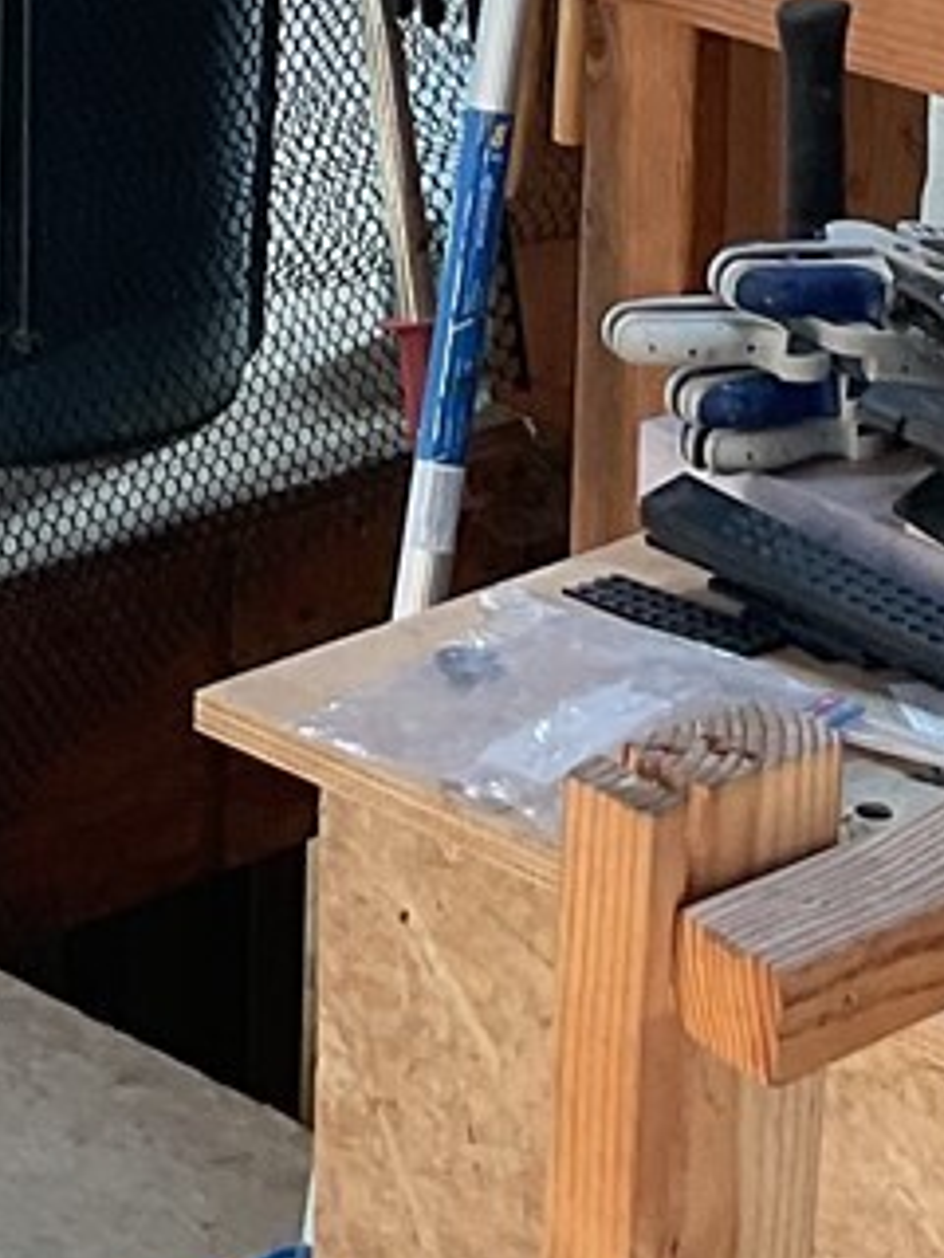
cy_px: -987
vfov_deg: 12.5
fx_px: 5272
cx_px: 299
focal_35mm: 145
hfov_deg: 10.2
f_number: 1.8
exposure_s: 1/60
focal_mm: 3
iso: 50
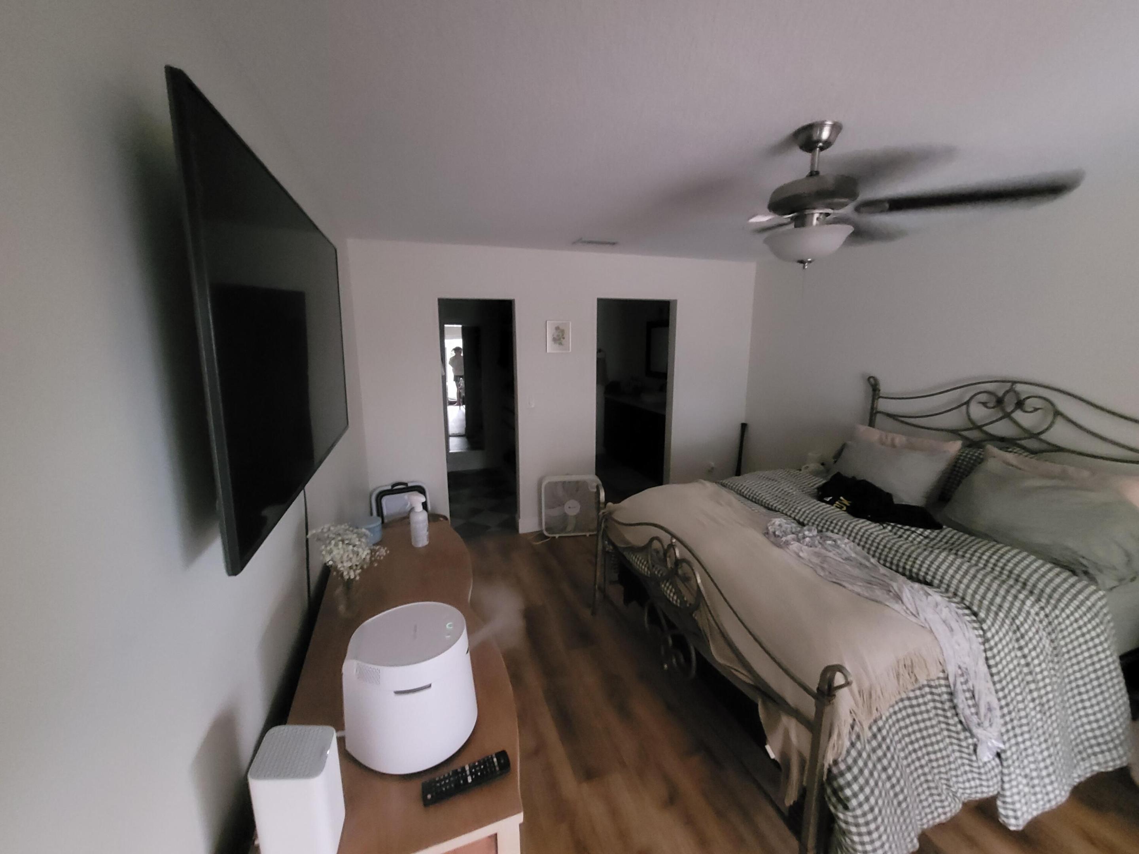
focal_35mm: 13
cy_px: 427
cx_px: 570
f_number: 2.2
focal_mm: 1.74
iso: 1250
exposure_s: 1/24
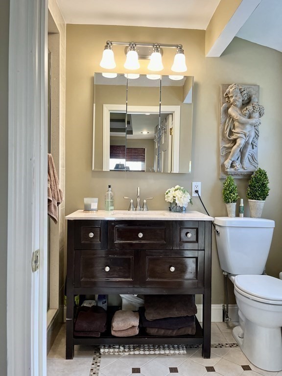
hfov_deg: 53.1
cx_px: 141
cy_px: 188
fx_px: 282
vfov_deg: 67.3
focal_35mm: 26
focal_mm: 5.1
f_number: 1.6
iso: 80
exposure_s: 1/120
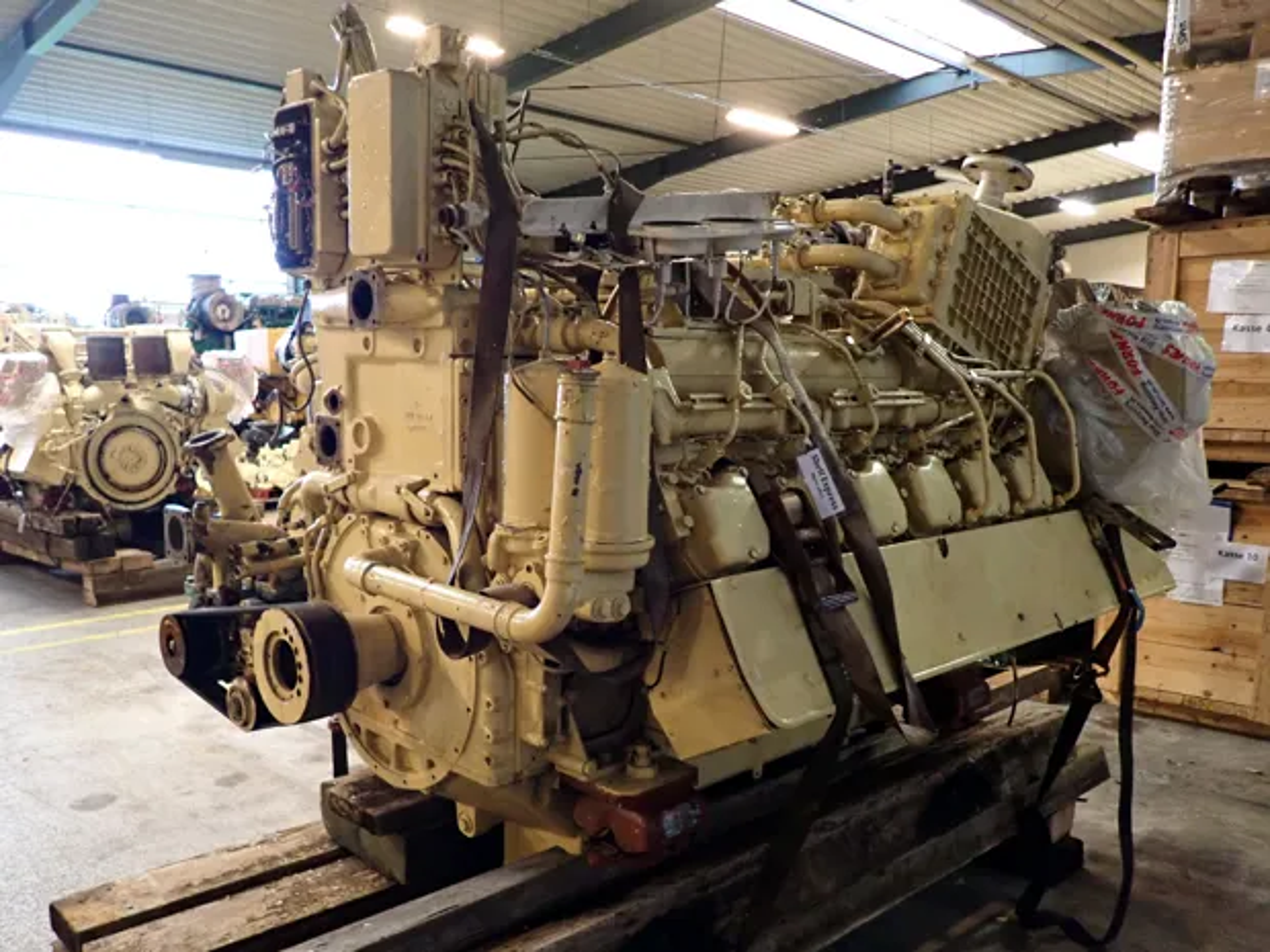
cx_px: 635
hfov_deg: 69.4
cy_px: 476
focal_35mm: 25
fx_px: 917
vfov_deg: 54.9
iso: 800
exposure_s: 1/30
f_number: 2
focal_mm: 4.5
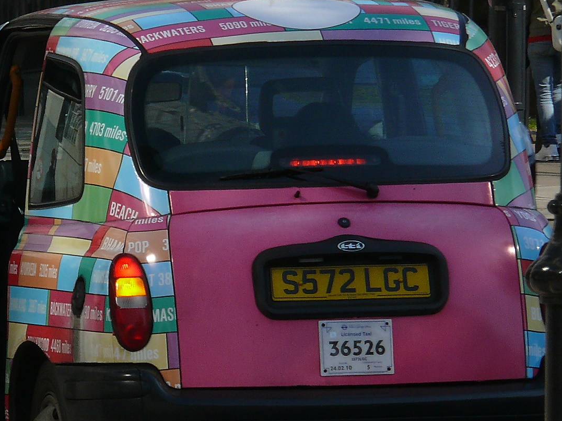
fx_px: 15212
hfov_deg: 2.1
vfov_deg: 1.6
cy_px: 292
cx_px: 5
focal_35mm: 937
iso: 100
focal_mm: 88.8
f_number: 10
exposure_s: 1/200
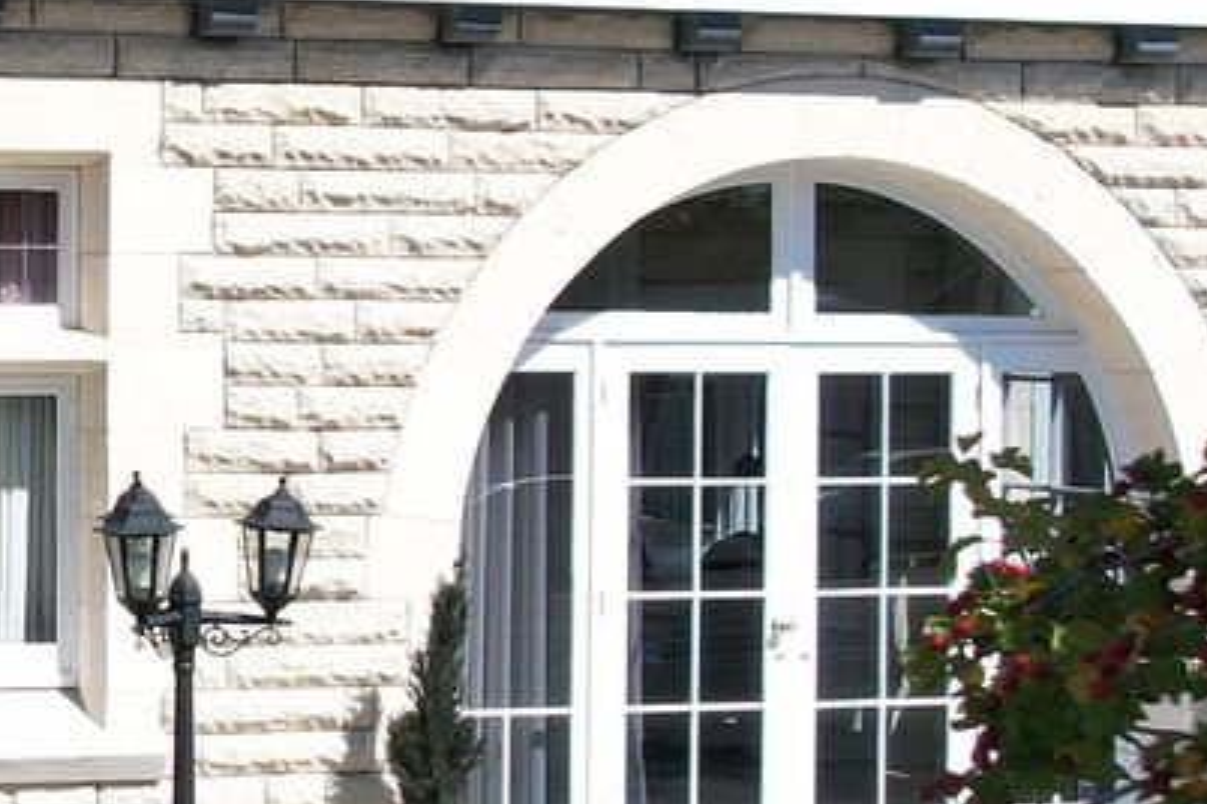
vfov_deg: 13.0
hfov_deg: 18.5
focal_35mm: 105
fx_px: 3520
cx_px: -219
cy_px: 327
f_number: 2.8
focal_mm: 8.38
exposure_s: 1/1600
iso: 100
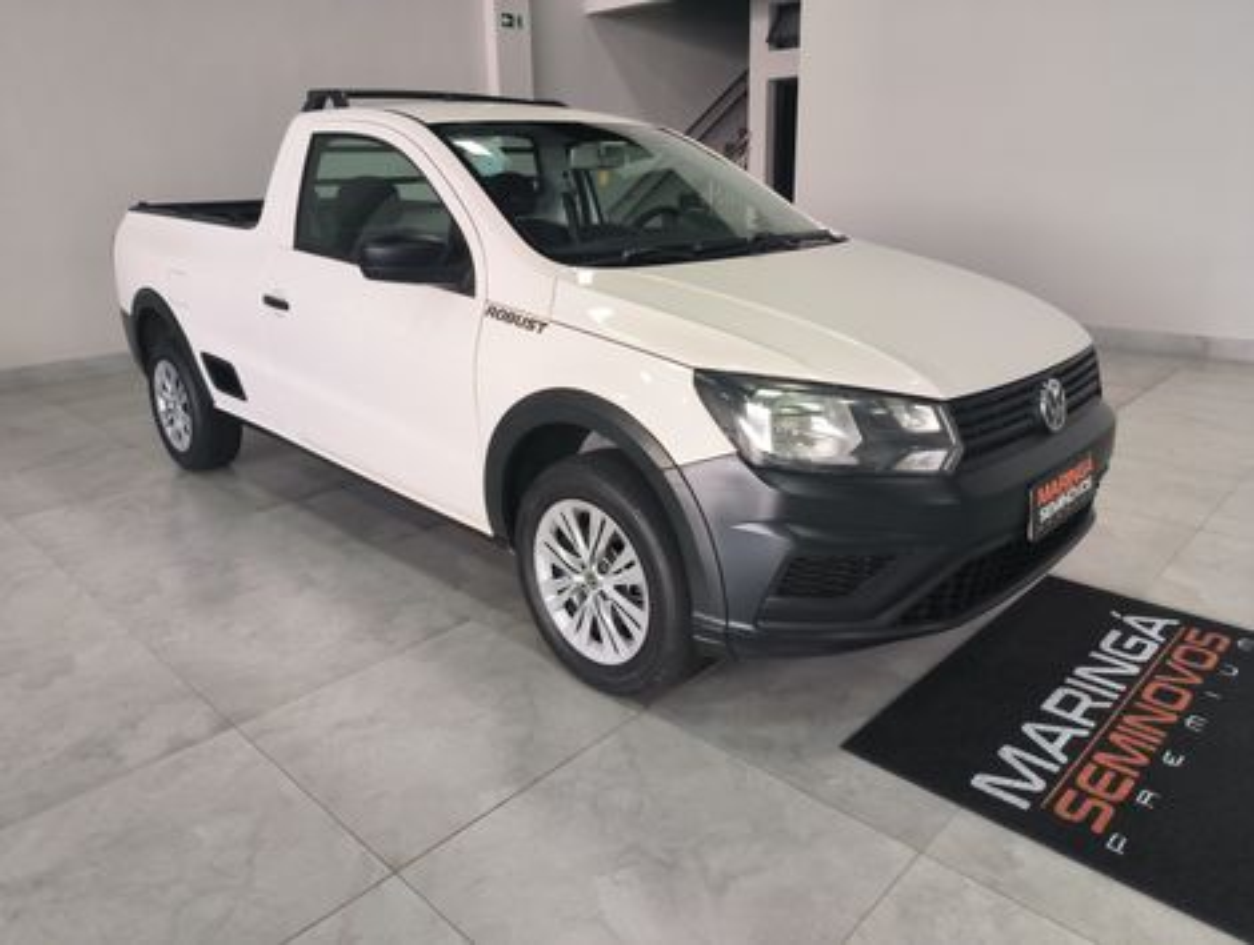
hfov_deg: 71.5
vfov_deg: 56.9
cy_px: 472
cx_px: 627
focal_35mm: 24
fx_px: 871
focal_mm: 5.24
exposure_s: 1/60
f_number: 1.7
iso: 304
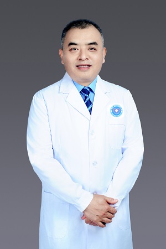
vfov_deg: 39.6
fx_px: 346
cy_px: 124
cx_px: 83
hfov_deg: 27.0
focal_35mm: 50
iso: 200
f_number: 9
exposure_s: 1/125
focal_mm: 50
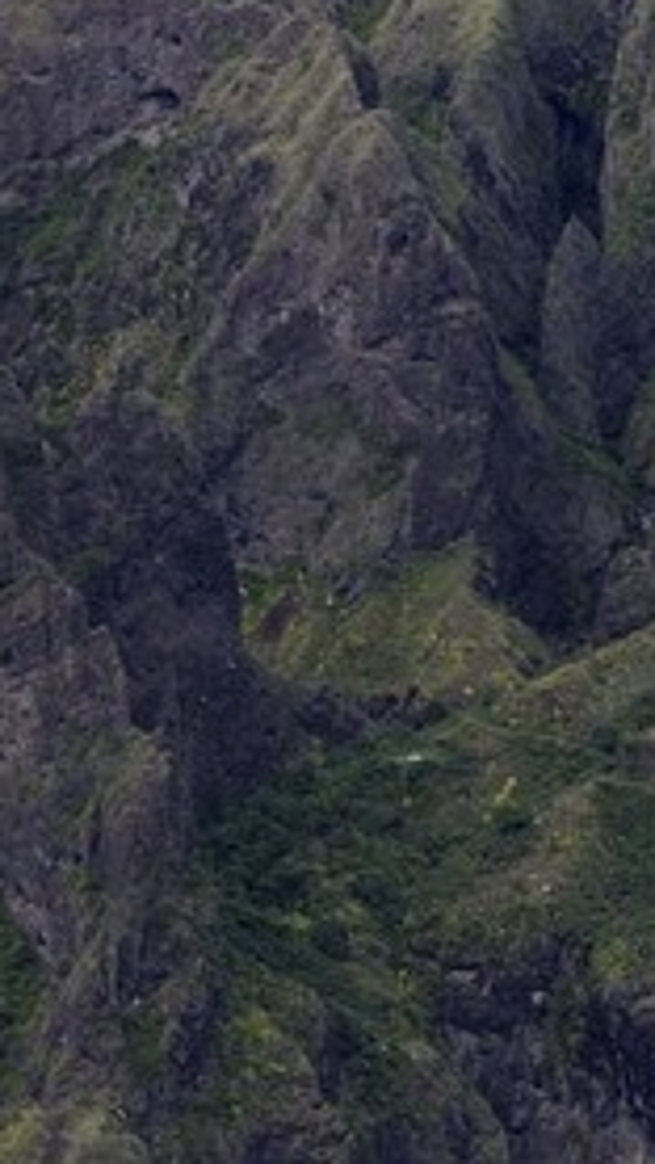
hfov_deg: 3.5
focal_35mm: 332
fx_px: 10242
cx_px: -1503
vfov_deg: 6.4
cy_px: -378
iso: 800
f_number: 5.6
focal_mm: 55
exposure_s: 1/500
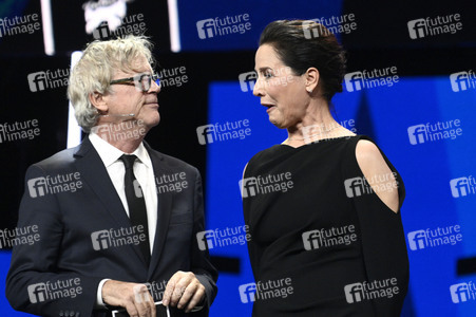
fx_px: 2907
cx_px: 238
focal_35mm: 220
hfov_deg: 9.4
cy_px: 158
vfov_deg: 6.2
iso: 10000
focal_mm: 220
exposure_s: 1/200
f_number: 5.6
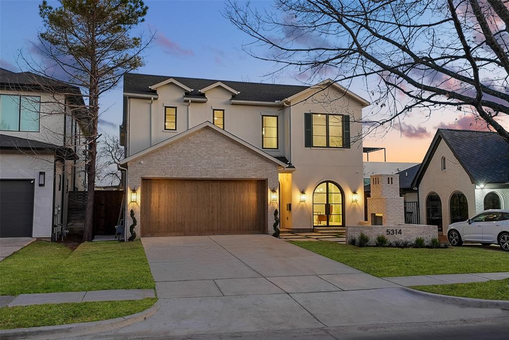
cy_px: 170
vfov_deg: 40.0
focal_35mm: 33
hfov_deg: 57.2
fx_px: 467
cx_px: 254
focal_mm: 22
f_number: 8
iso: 800
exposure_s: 1/6
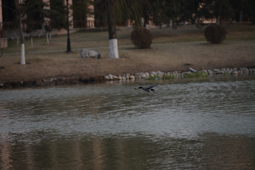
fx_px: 1417
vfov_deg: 6.9
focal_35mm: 200
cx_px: 128
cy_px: 85
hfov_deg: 10.3
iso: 640
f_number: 4
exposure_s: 1/2500
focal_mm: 200
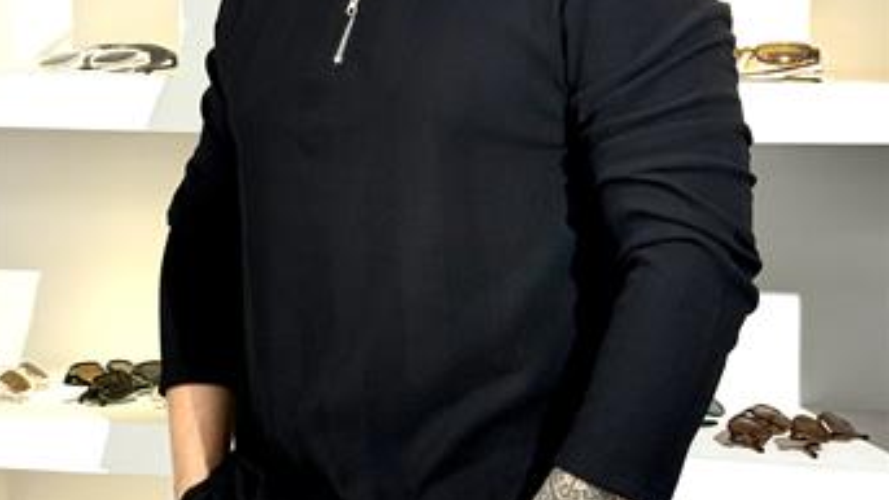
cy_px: 166
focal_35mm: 71
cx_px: 441
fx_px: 1674
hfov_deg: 29.7
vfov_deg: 17.0
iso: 125
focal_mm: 6.76
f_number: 1.78
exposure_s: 1/100
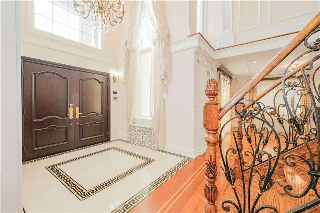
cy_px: 106
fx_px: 133
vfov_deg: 77.3
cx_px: 160
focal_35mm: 15
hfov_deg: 100.4
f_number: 8
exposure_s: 1/60
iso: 640
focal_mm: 10
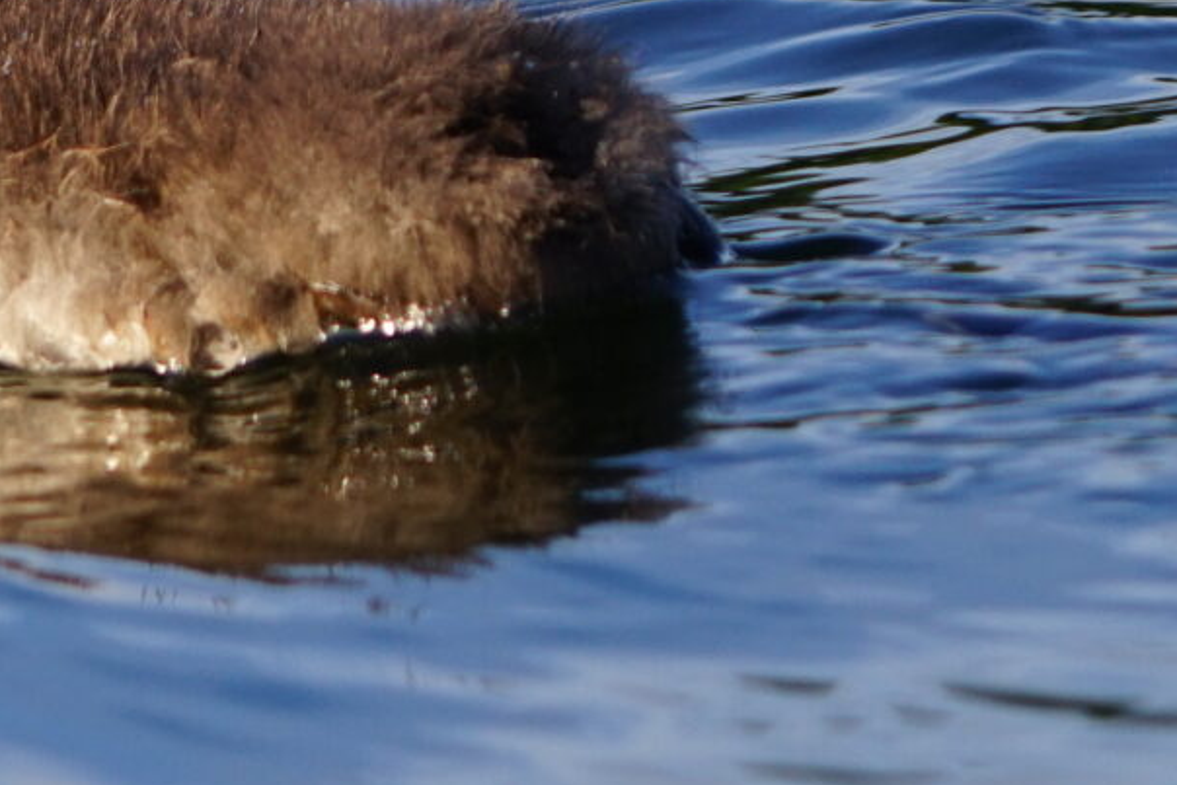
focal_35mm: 1187
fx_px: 38815
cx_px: -222
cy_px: 44
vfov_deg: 1.2
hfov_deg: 1.7
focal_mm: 280
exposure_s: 1/320
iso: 320
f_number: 8
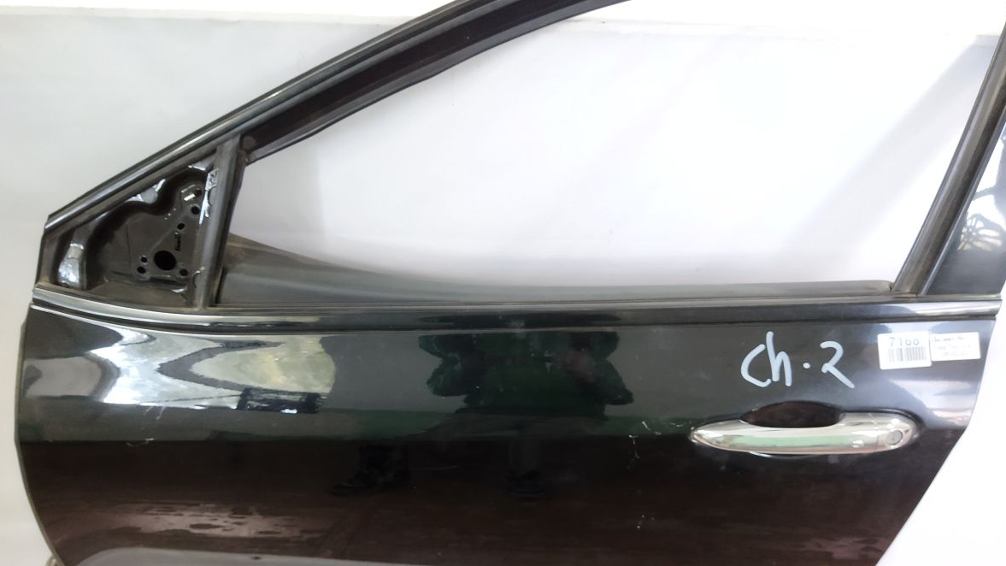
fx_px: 800
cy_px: 352
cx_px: 505
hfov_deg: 64.3
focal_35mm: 30
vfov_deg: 38.7
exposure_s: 1/25
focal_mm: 4.71
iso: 269
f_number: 1.79
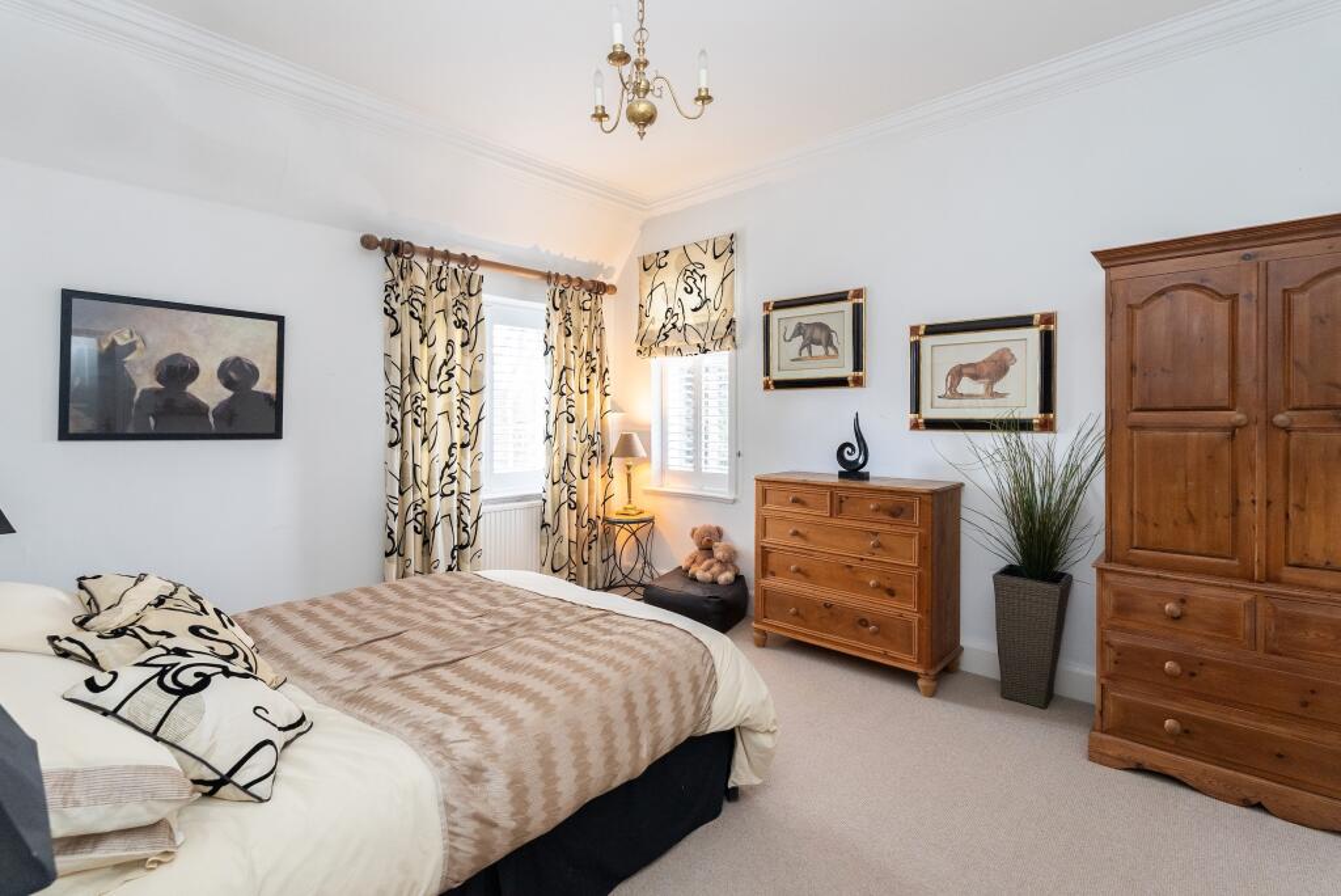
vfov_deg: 73.8
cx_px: 670
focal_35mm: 16
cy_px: 448
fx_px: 596
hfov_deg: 96.7
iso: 1250
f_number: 7.1
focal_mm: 16
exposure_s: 1/25
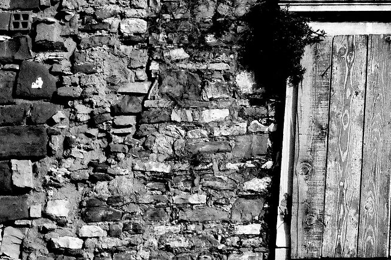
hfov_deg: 10.6
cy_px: 60
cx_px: 639
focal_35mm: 185
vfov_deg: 7.4
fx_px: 2008
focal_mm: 50
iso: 5000
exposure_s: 1/5000
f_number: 13
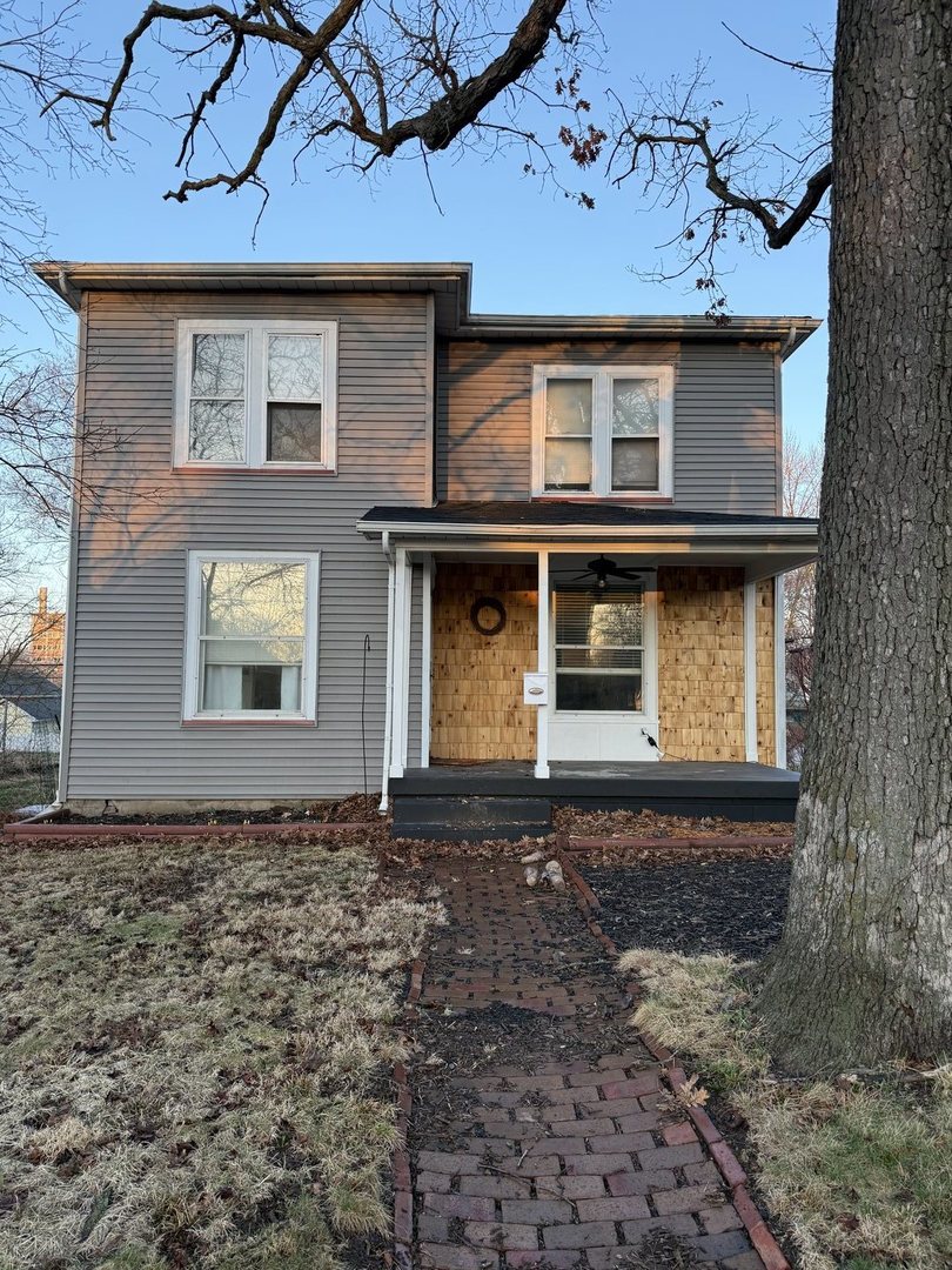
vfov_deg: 71.6
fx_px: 880
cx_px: 476
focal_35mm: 24
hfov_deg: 56.8
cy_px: 635
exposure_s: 1/325
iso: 100
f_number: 1.78
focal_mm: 6.76
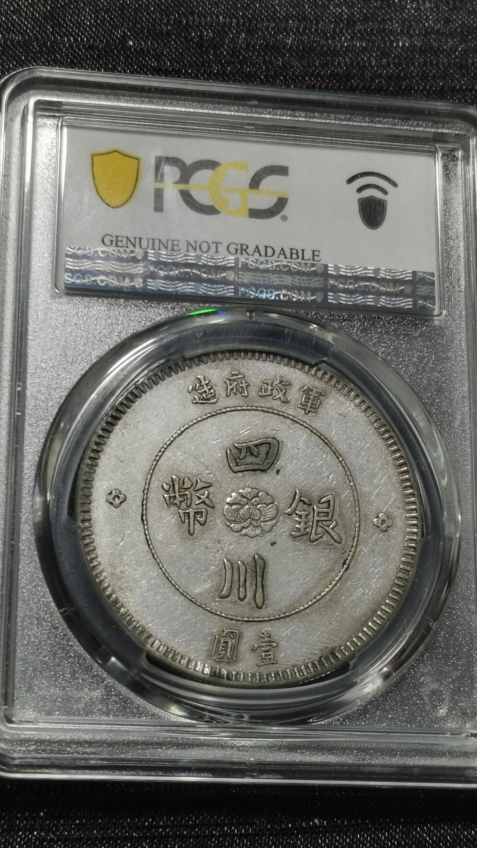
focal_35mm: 74
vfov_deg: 28.6
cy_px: 427
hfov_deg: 16.3
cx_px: 221
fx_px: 1664
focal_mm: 5.58
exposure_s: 1/100
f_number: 1.8
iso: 50
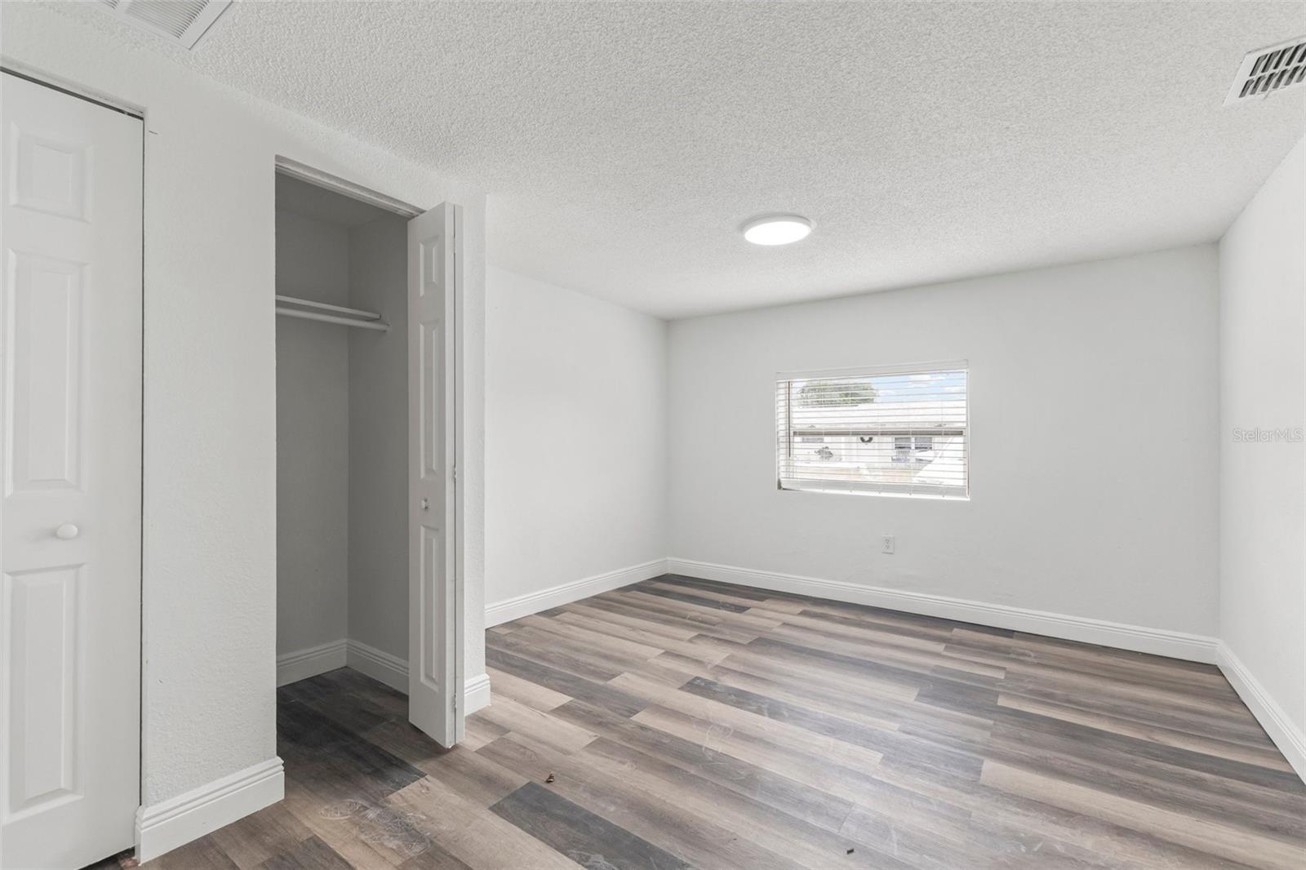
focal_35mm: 15
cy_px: 435
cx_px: 653
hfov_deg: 100.4
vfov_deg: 77.3
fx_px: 544
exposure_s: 1/13
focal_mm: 10
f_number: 7.1
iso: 400
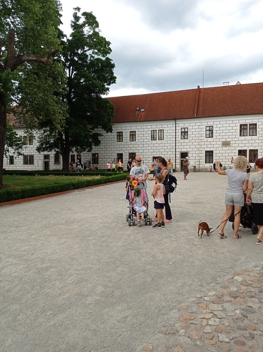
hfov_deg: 49.7
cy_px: 176
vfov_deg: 63.5
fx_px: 284
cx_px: 132
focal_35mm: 28
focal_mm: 4.74
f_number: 1.79
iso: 105
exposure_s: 1/999
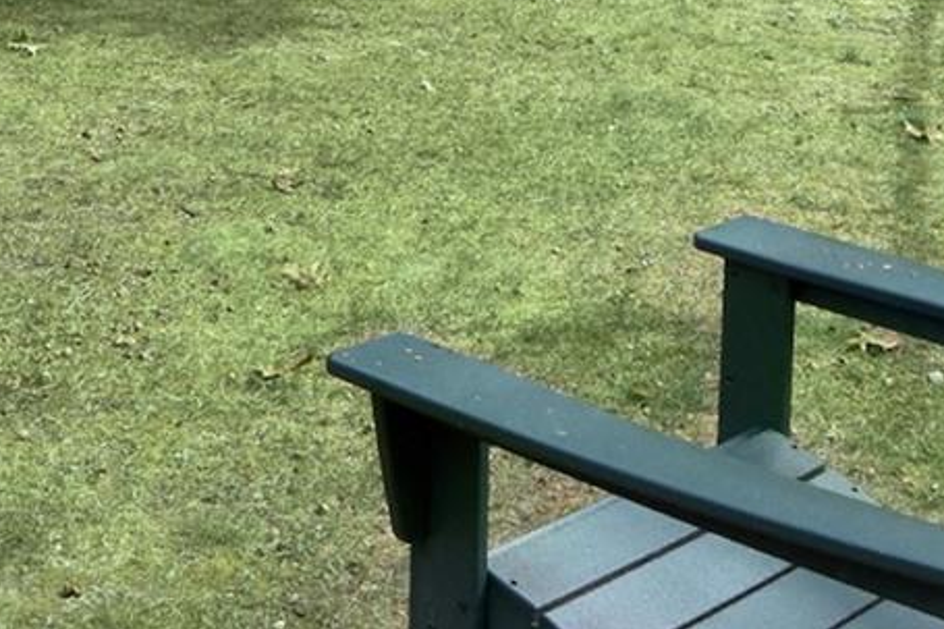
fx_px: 1946
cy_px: -443
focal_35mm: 74
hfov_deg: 26.7
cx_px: 166
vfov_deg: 16.0
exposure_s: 1/160
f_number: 13
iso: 800
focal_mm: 11
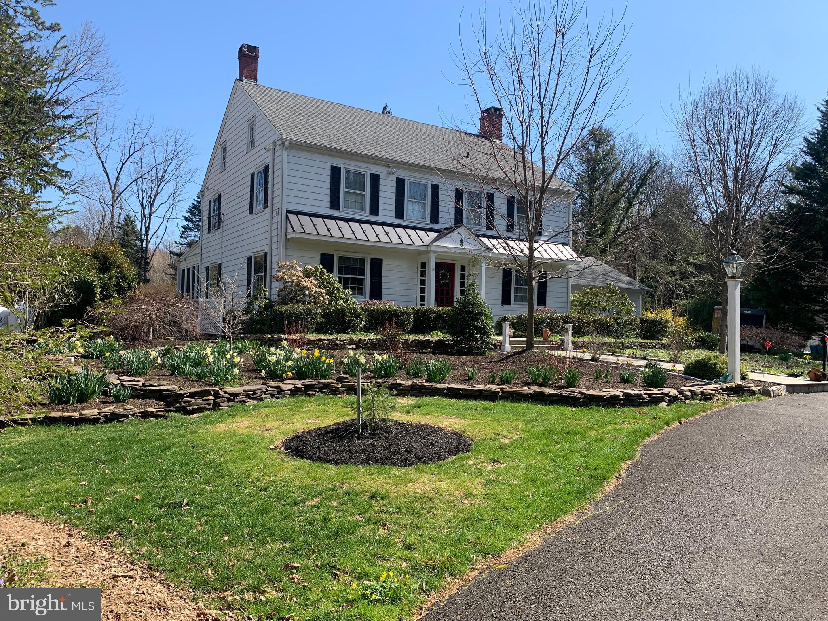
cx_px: 414
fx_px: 622
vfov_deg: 53.1
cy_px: 310
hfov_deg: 67.3
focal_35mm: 26
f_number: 1.8
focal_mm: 4.25
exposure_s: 1/1250
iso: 25
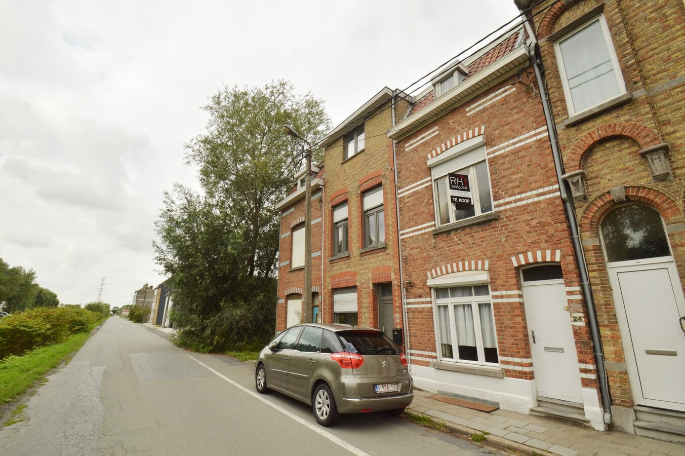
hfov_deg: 100.4
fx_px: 285
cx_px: 342
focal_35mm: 15
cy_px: 228
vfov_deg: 77.2
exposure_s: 1/400
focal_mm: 10
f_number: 10
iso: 400
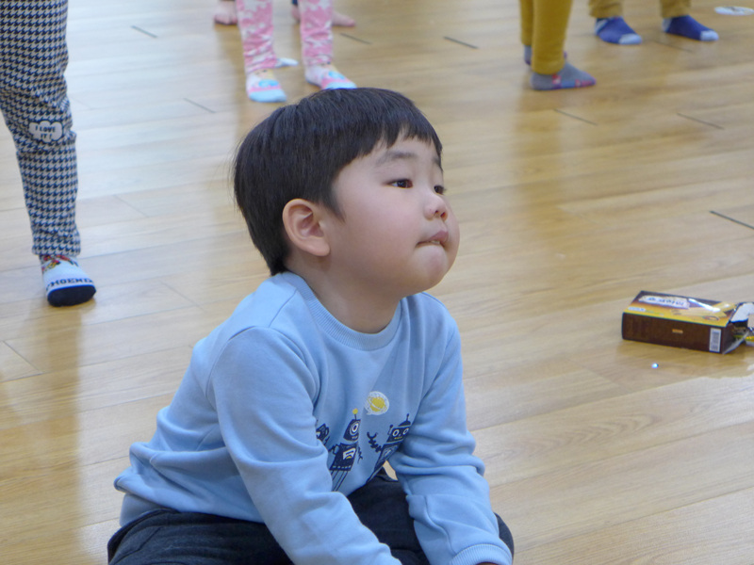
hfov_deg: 21.8
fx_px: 1960
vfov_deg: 16.4
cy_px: 282
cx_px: 377
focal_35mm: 90
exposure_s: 1/100
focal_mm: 17.7
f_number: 2.3
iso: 400
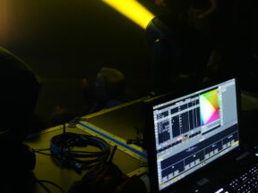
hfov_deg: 39.0
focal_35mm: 48
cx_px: 79
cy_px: 34
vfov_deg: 29.5
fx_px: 358
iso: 8000
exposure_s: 1/160
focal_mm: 24
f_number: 2.8
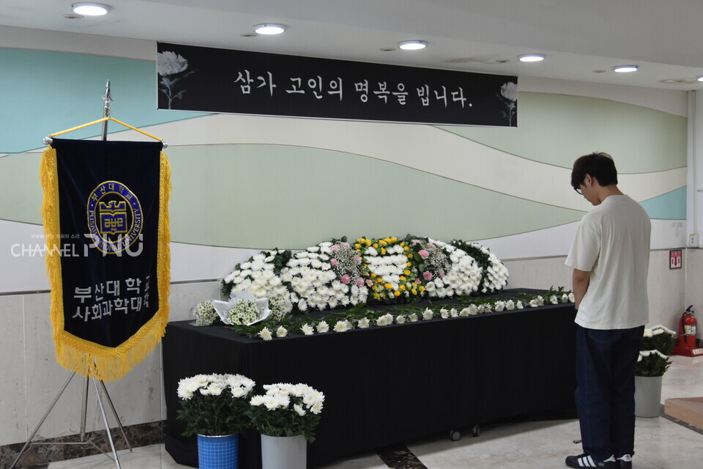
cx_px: 352
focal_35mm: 48
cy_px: 234
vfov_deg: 28.1
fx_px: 937
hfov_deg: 41.1
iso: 800
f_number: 5
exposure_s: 1/100
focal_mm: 32
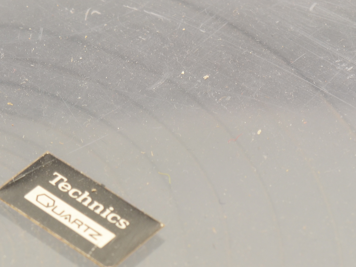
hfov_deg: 11.9
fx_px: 1697
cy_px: 216
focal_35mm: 165
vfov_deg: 9.0
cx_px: 85
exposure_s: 1/60
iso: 320
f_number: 11
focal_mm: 55
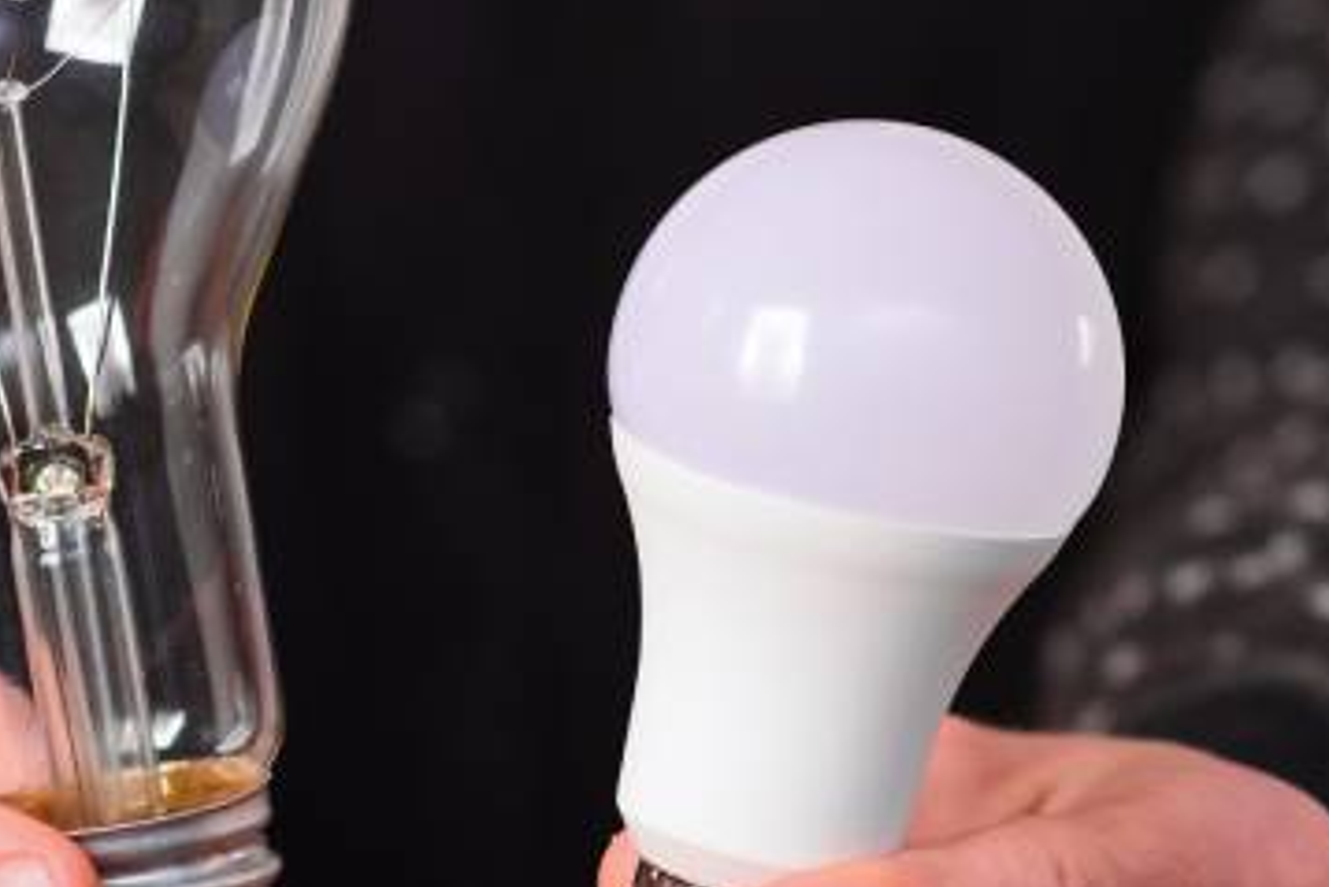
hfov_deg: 6.4
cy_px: 538
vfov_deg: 4.3
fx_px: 11827
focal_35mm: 320
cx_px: 412
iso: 100
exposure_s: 1/160
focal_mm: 85
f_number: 3.2
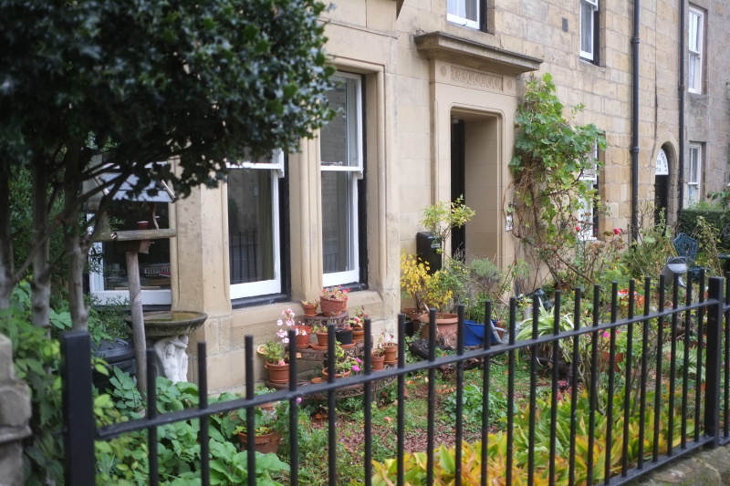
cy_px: 243
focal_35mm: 35
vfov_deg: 37.8
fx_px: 710
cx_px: 365
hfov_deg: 54.4
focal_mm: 23
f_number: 2.2
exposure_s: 1/125
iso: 200
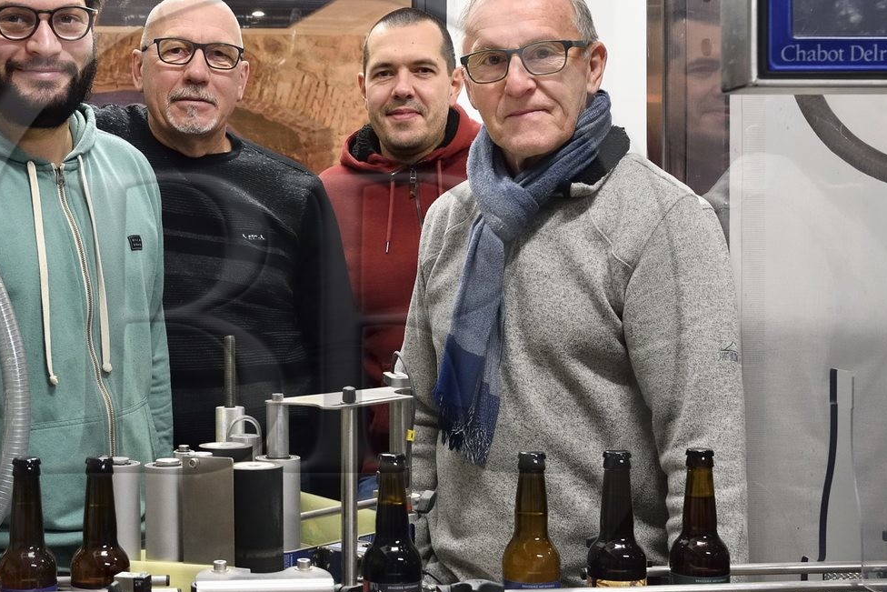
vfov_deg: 23.0
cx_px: 301
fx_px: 1454
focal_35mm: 59
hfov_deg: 33.6
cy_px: 325
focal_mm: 36
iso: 1600
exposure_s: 1/25
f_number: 8
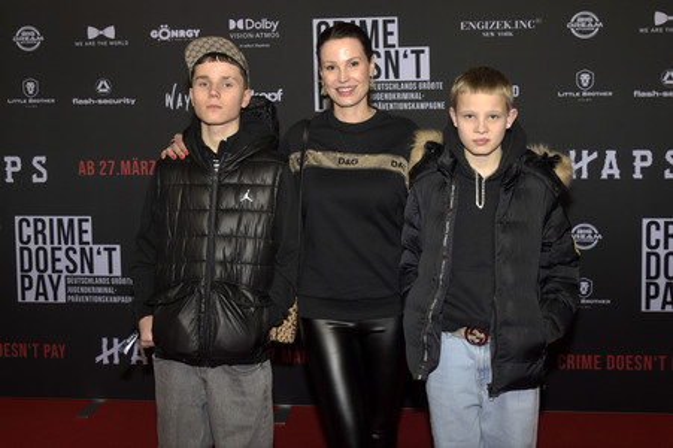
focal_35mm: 30
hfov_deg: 62.0
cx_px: 336
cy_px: 224
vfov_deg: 43.5
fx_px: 560
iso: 500
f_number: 5.6
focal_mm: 30
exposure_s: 1/250
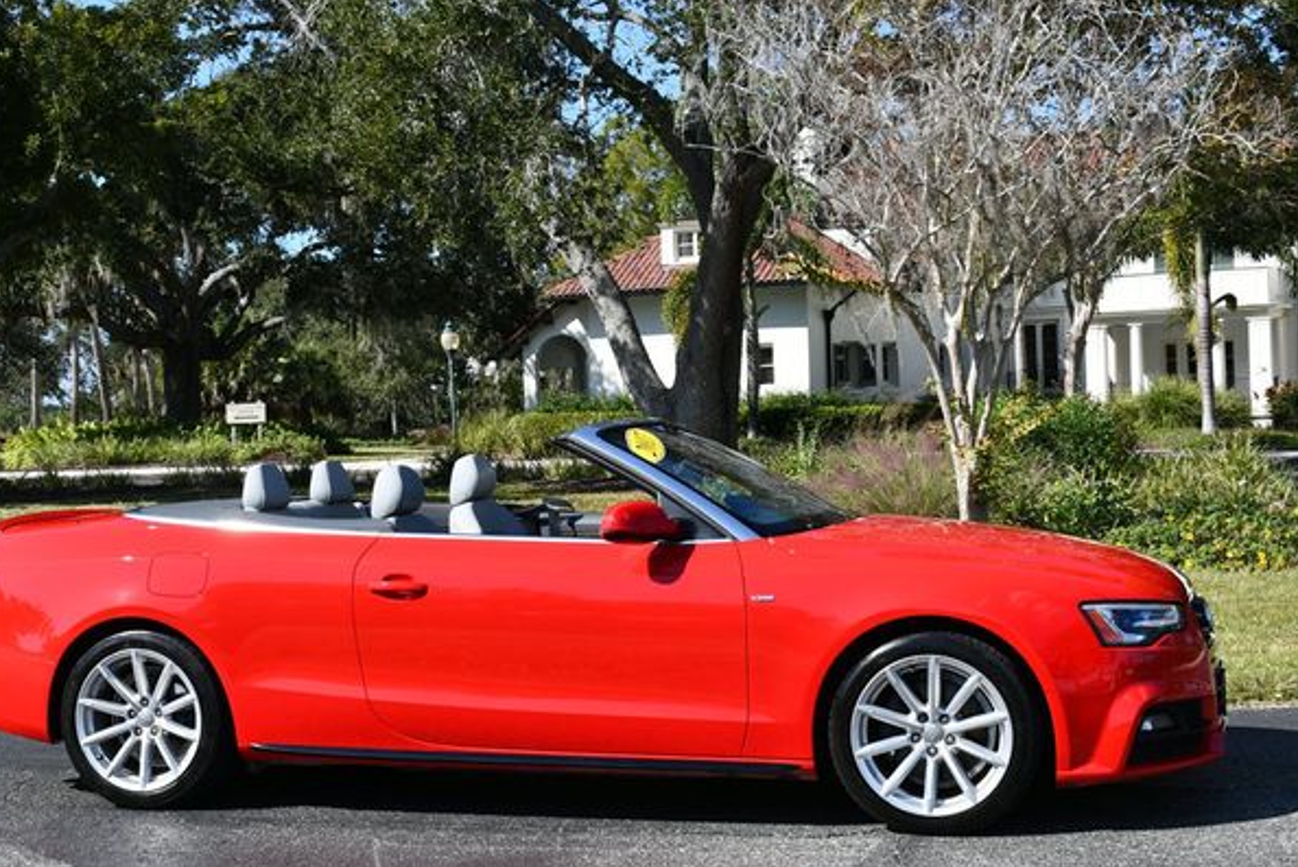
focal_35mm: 56
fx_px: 2021
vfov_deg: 24.2
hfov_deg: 35.6
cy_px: 450
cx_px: 601
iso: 110
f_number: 8
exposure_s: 1/250
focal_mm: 26
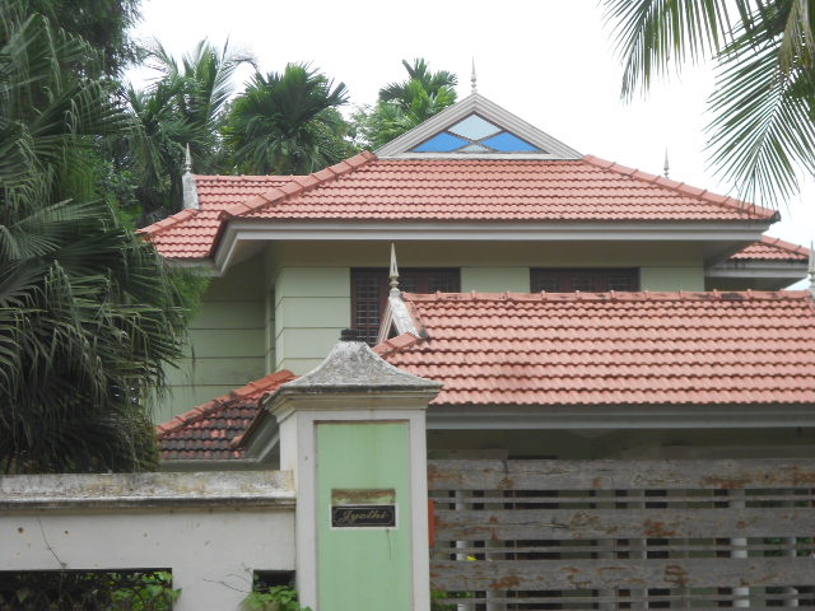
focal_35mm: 99
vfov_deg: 14.9
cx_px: 408
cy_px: 306
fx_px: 2331
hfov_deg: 19.8
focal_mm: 17.6
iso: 80
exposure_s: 1/100
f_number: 5.5
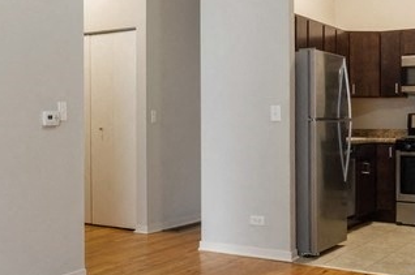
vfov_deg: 26.4
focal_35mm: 51
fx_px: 587
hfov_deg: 38.2
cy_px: 132
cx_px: 115
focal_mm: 12
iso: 200
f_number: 8
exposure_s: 1/3
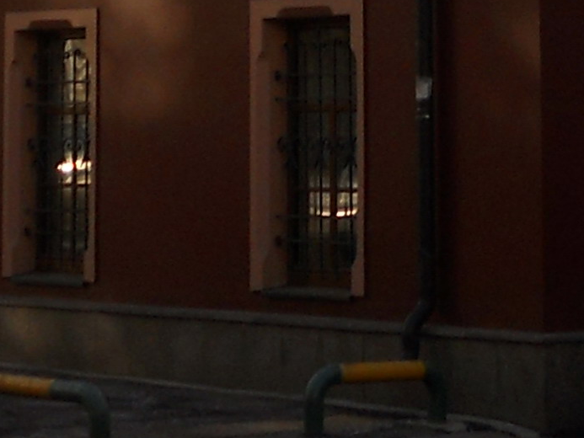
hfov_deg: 10.2
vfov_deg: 7.4
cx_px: 334
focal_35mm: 193
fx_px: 3257
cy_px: -402
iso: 80
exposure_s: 1/200
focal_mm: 6.72
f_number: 5.5
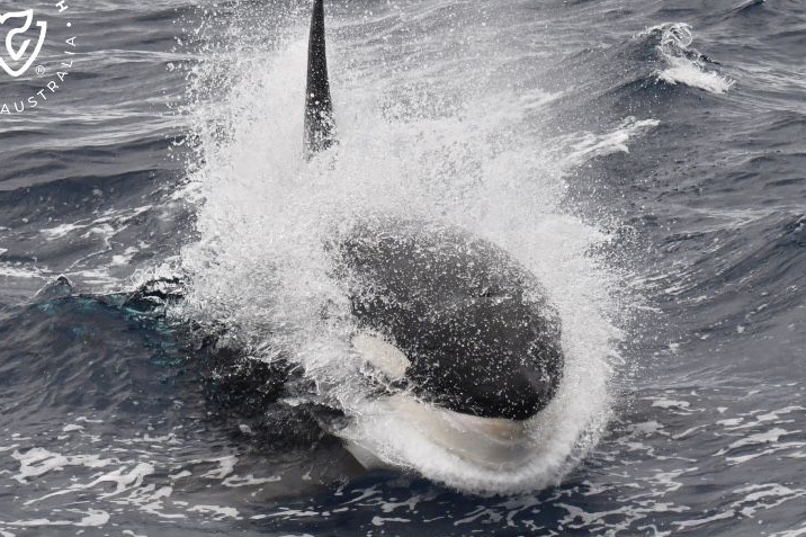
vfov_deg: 8.5
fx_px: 3626
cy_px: 262
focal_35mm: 162
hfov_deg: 12.7
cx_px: 373
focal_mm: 145
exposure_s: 1/8000
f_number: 5.6
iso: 1100
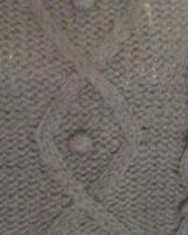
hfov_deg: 14.4
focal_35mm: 107
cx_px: 132
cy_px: 97
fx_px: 744
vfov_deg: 17.9
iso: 800
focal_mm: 6.3
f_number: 3.1
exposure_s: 1/10
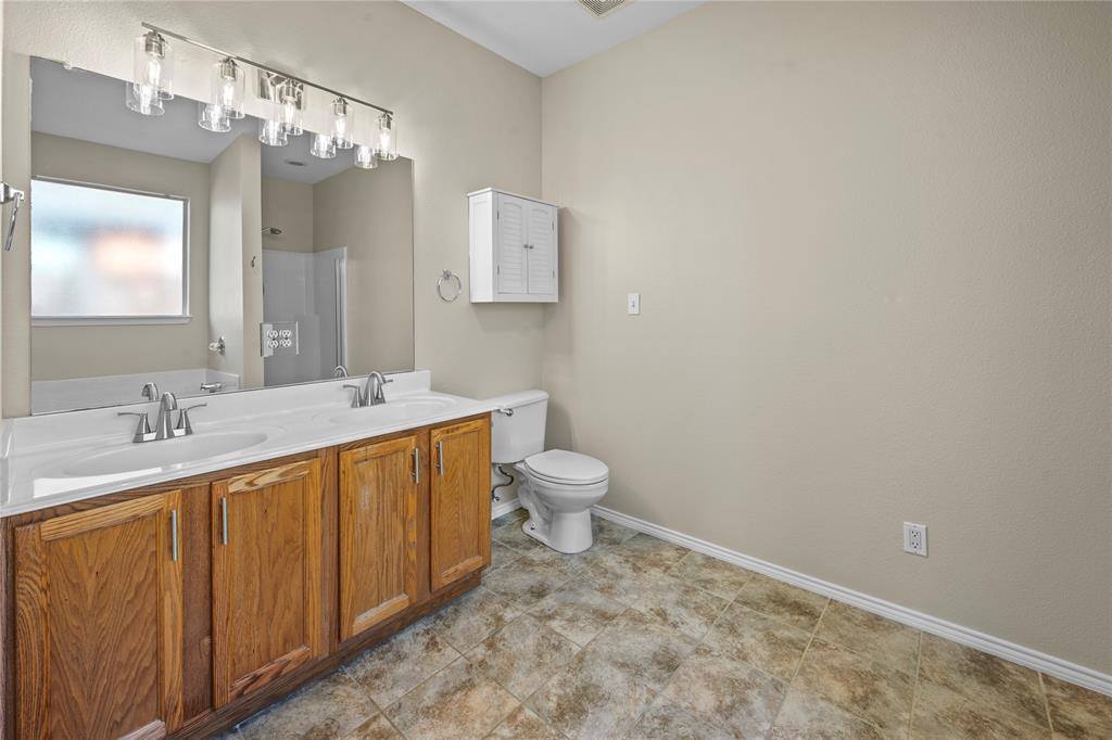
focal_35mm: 14
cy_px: 370
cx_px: 556
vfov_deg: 81.2
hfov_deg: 104.3
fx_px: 432
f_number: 9
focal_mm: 14
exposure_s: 1/1.67
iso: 200
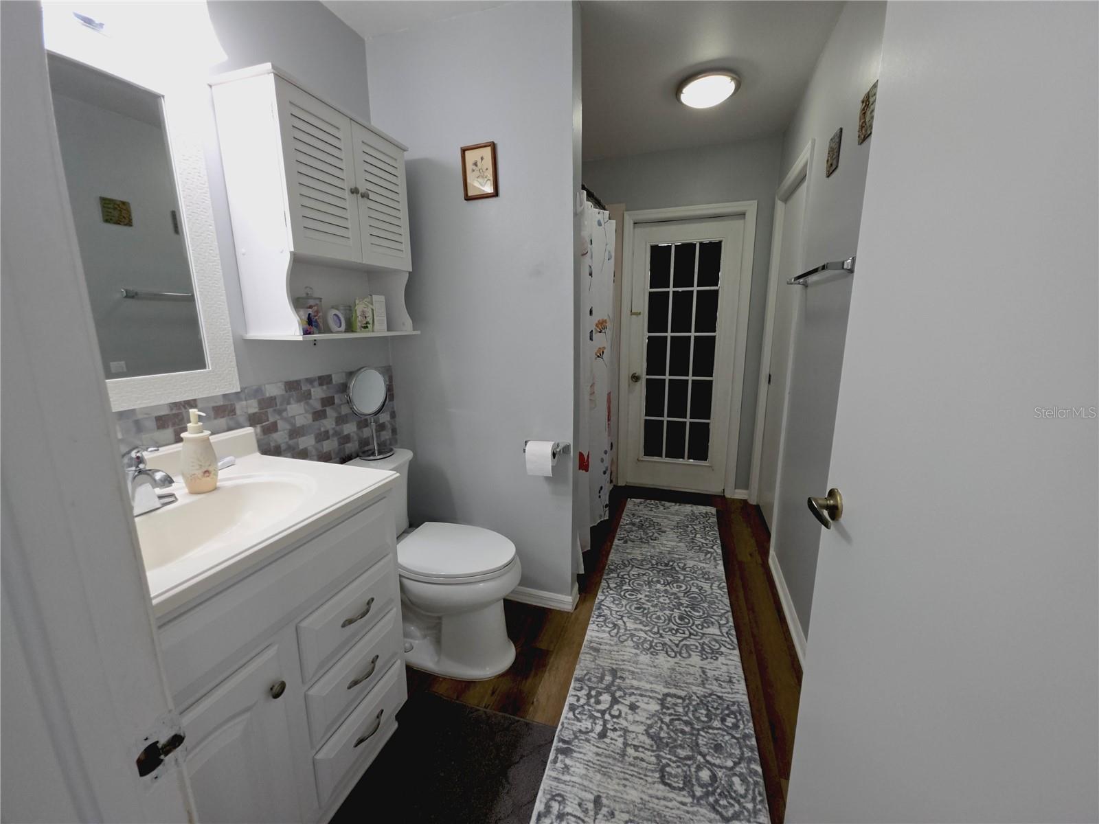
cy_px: 412
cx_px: 550
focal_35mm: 13
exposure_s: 1/120
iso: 250
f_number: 1.9
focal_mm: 2.2
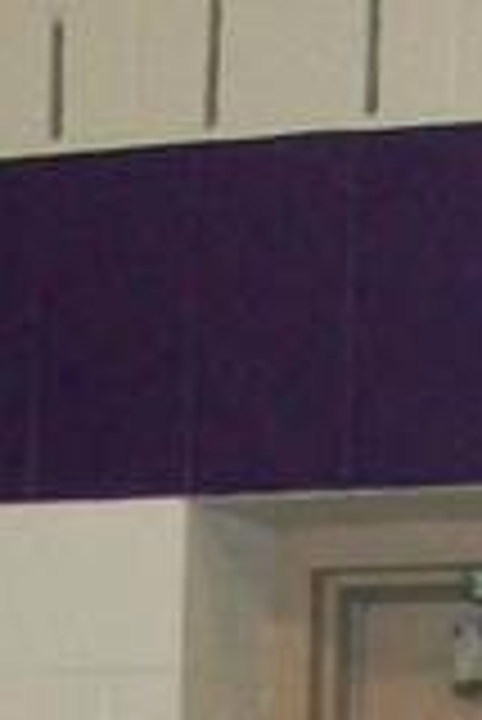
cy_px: 1548
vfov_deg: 8.5
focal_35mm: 226
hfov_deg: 6.0
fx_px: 4529
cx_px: 707
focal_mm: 5.7
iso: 160
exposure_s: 1/60
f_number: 2.8
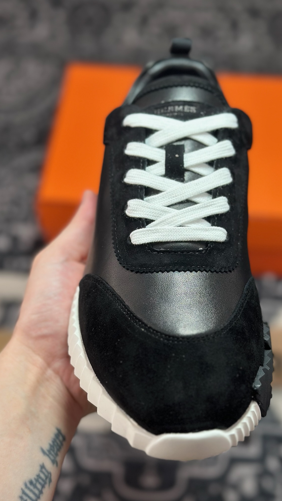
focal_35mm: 53
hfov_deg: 22.6
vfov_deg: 39.2
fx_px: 704
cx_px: 180
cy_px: 250
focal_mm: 6.86
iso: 80
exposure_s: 1/642
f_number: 1.78
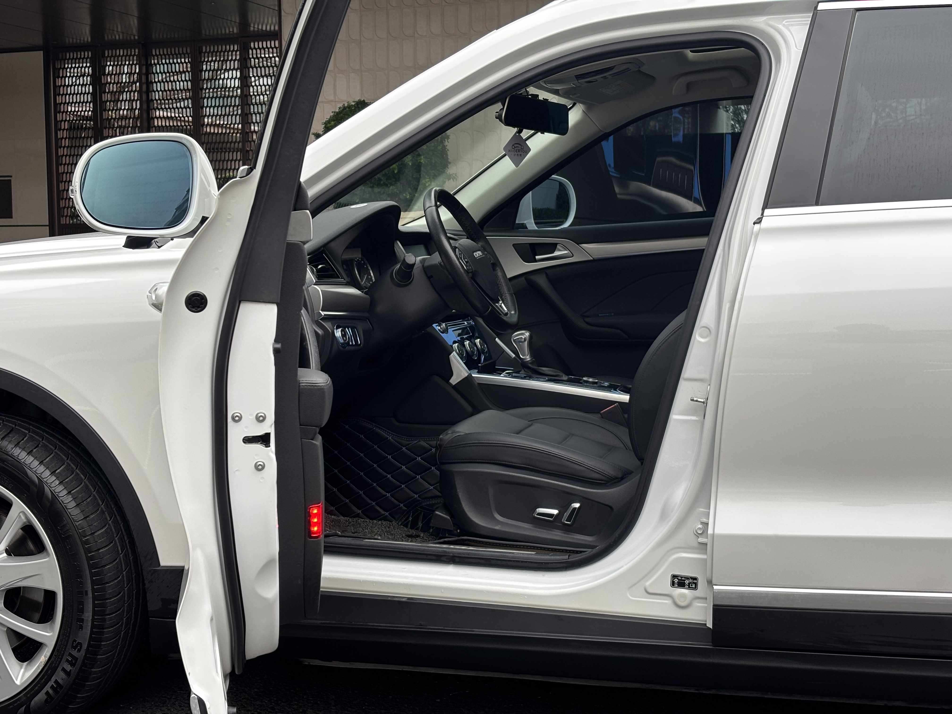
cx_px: 476
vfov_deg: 28.0
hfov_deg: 36.8
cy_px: 357
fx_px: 1430
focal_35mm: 52
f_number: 1.6
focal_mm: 5.96
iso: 32
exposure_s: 1/172
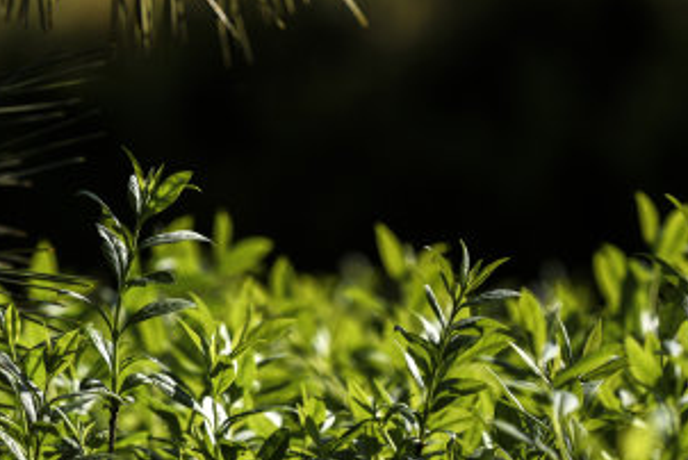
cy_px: 295
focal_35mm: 304
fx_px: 5815
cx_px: 431
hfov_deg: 6.8
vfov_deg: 4.5
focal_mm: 150
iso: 400
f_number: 4.5
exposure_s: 1/2000
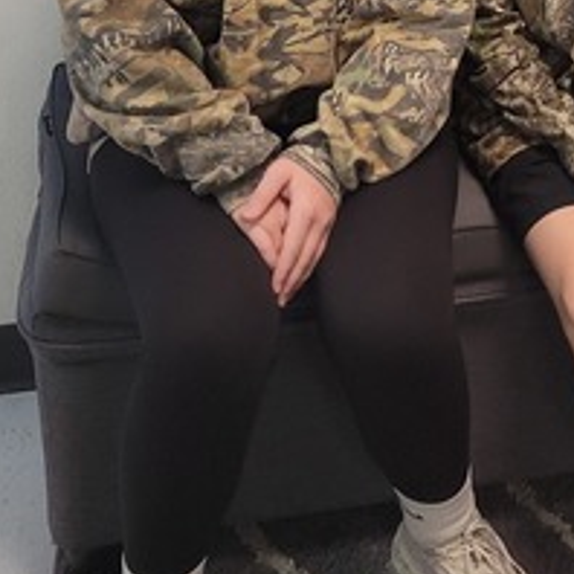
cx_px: 684
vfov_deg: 17.5
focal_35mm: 93
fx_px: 1745
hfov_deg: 17.8
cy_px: -186
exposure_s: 1/120
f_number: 1.8
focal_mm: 5.4
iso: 250
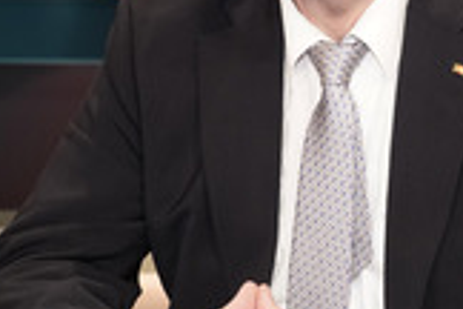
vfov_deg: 13.6
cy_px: 72
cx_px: 370
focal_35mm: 100
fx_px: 1286
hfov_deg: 20.2
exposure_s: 1/125
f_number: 5.6
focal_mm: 36
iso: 2000
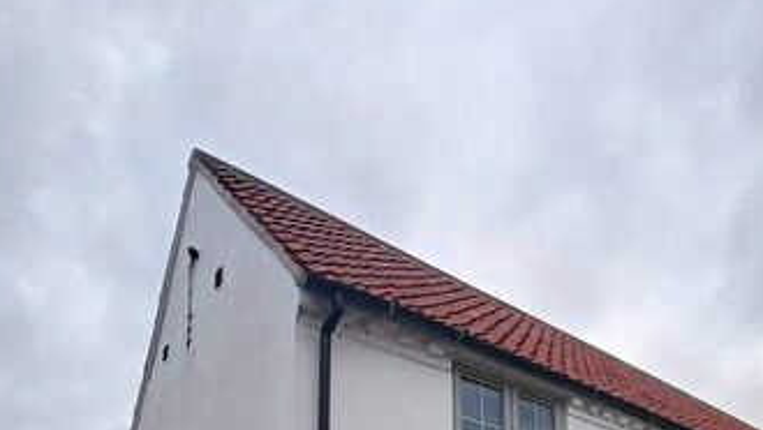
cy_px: 579
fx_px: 607
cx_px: 601
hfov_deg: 59.6
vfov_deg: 29.8
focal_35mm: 30
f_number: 2.2
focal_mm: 1.13
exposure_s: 1/556
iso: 40
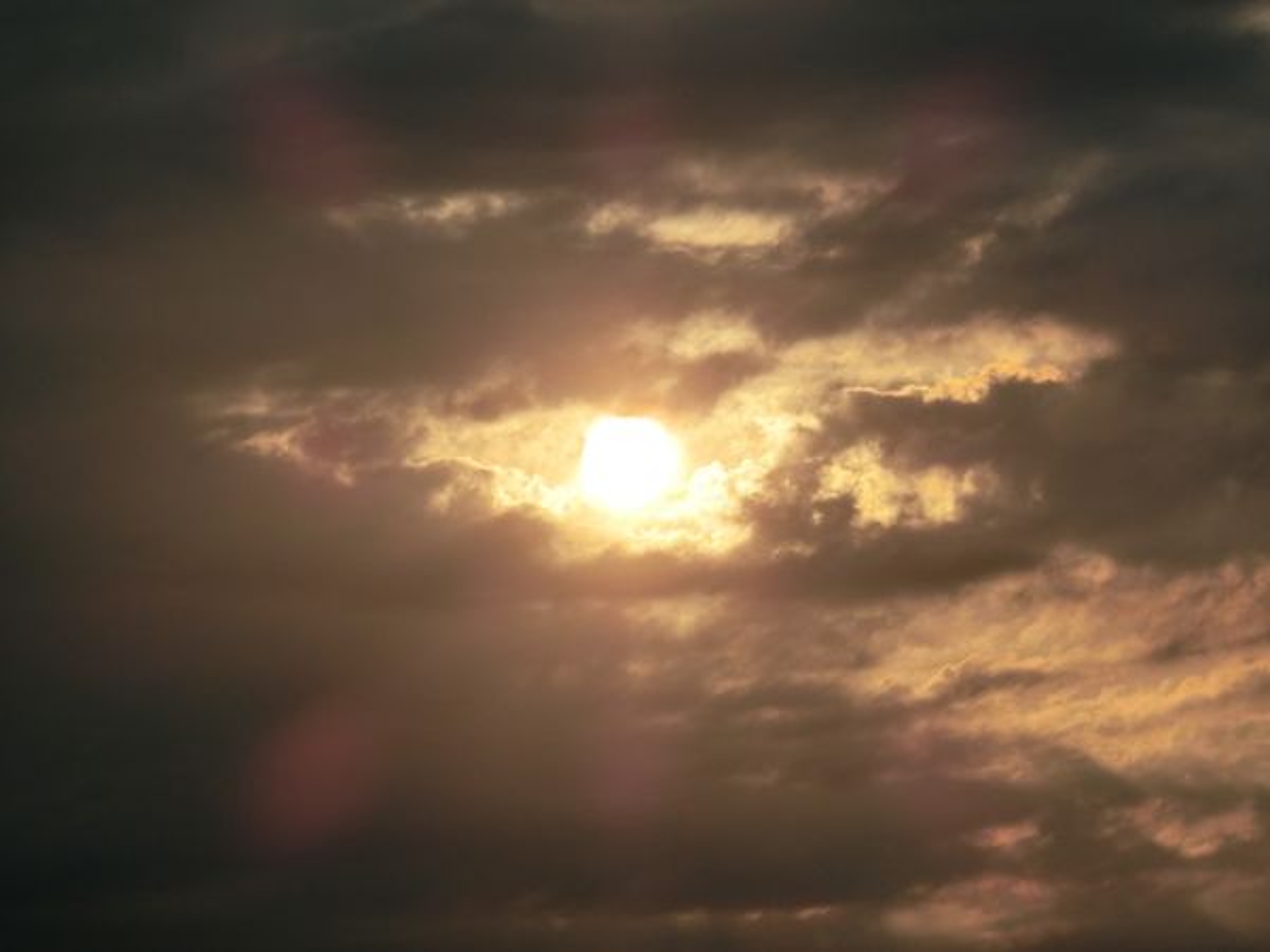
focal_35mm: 255
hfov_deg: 7.8
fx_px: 9356
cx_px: 635
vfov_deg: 5.8
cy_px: 476
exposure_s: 1/1000
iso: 125
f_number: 11.7
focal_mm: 45.4
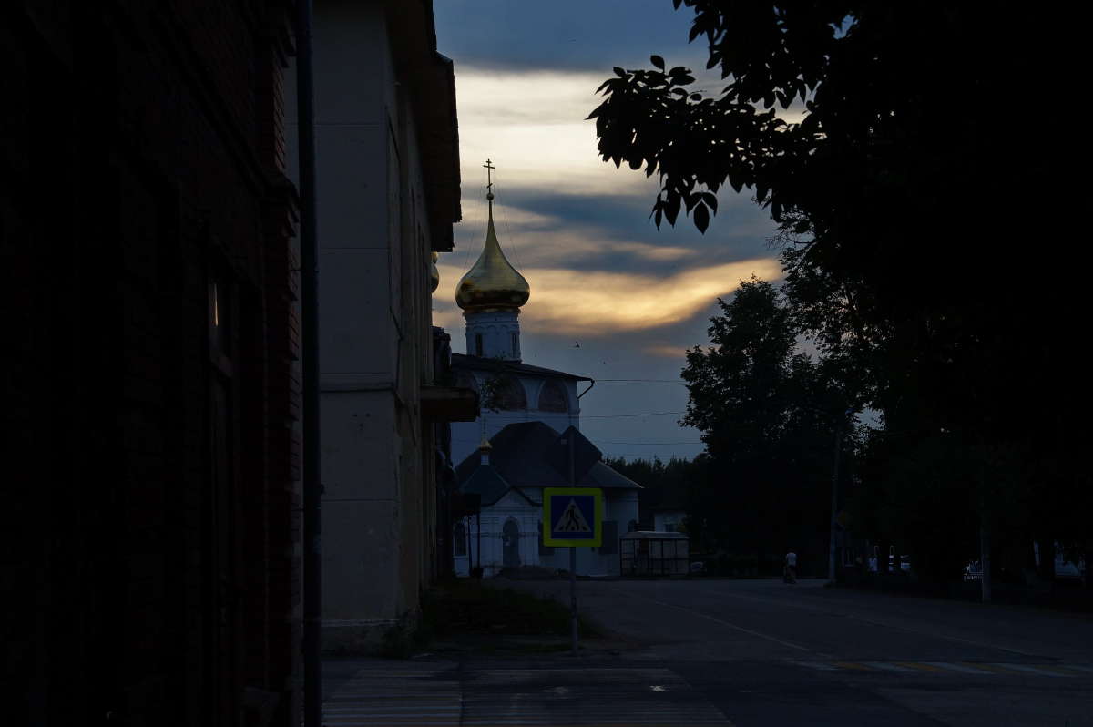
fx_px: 2488
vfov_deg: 16.6
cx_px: 546
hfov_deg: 24.8
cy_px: 364
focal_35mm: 82
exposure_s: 1/400
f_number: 8
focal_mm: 55
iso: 400
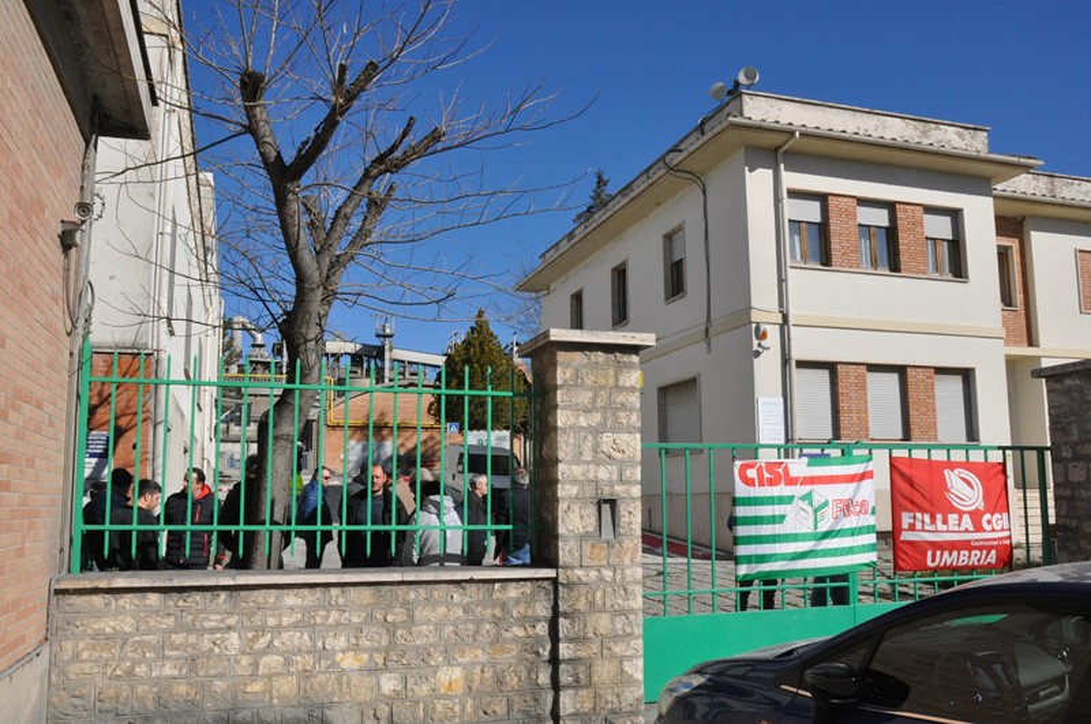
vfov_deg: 41.6
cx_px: 546
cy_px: 362
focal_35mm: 32
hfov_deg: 59.6
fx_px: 953
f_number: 20
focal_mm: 21
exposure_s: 1/400
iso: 800
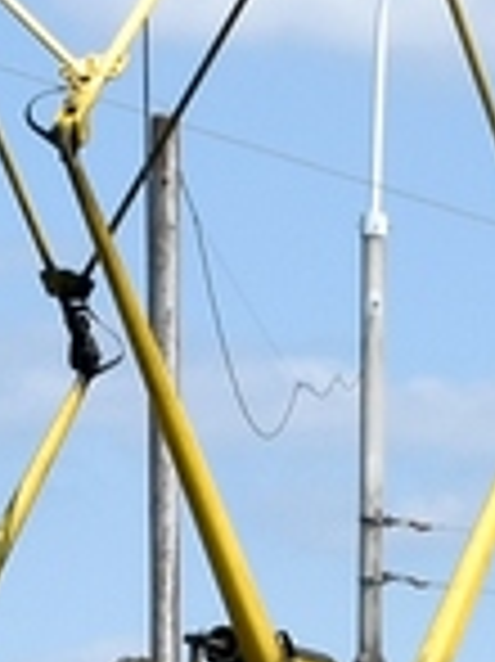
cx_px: 184
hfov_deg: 5.7
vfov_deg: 7.5
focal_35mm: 259
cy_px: 1031
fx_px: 4945
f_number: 10
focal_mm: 22
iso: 200
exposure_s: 1/400
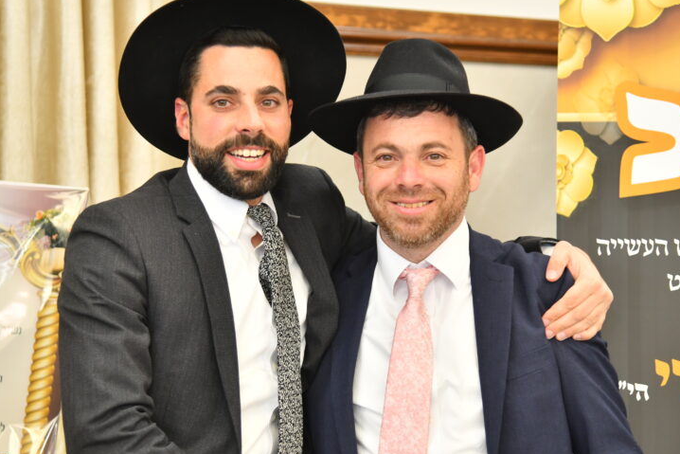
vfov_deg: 12.8
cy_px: 243
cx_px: 300
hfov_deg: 19.1
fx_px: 2021
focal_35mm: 107
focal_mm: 75
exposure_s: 1/200
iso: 1000
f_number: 4
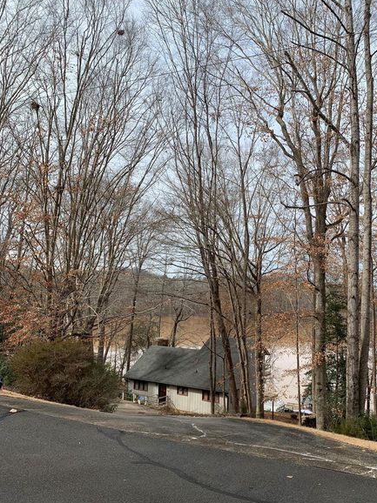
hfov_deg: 46.6
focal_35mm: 30
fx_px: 436
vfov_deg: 59.9
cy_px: 269
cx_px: 217
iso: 25
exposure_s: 1/1468
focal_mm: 4.25
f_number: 1.8
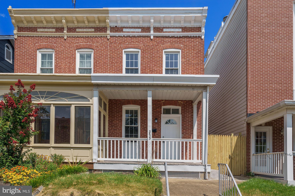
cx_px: 148
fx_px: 188
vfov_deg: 55.1
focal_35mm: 23
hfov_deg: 76.1
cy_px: 98
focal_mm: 23
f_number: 8
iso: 200
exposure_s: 1/800
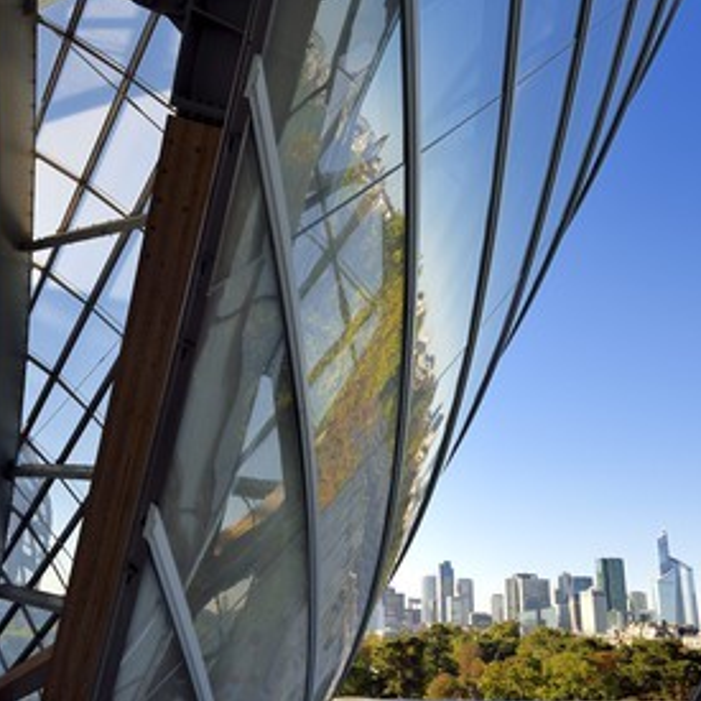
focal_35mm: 35
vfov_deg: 47.2
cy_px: 347
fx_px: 802
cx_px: 306
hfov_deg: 47.1
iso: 200
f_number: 13
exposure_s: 1/160
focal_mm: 27
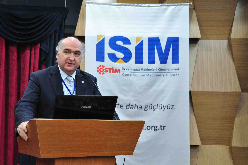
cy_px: 82
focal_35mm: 60
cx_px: 124
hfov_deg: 33.4
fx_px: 413
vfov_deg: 22.6
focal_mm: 40
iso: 1250
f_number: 4.8
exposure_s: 1/40
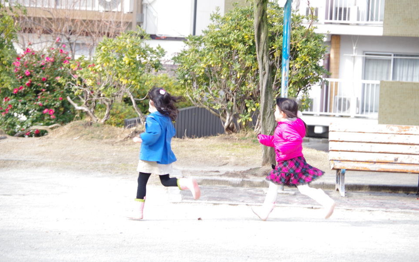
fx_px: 2489
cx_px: 205
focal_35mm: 218
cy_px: 116
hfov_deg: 9.6
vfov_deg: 6.0
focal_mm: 135
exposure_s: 1/200
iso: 400
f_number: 5.6
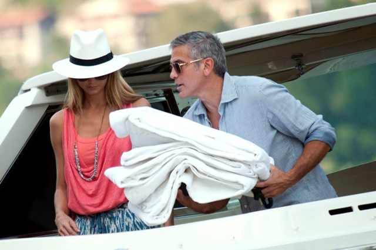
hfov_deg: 4.1
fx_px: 5219
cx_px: 188
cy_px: 125
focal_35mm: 500
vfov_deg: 2.7
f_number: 8
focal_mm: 500
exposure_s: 1/640
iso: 640
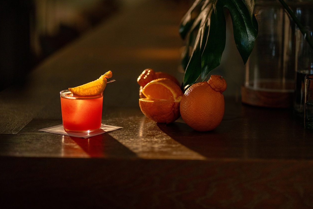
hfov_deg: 23.4
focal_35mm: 87
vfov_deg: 15.7
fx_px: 756
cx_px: 159
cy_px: 104
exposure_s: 1/3200
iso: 2000
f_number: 1.8
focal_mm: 85
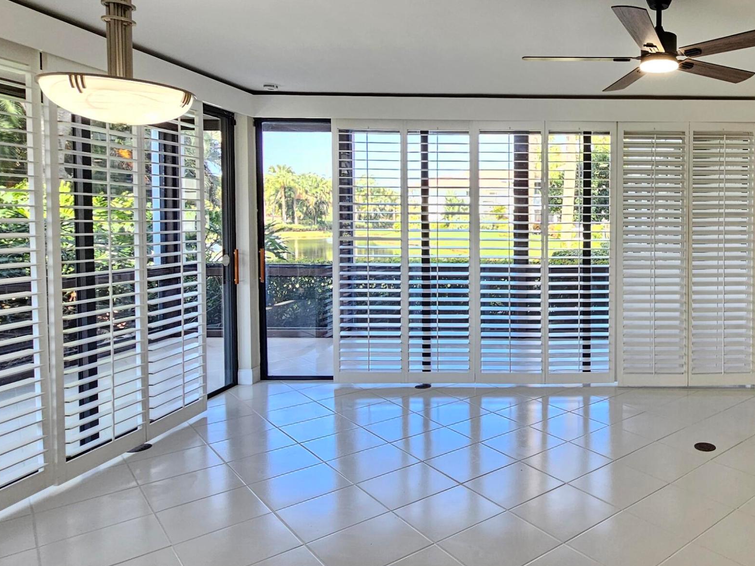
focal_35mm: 24
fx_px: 523
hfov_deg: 65.5
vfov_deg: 56.6
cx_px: 599
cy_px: 244
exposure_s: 1/77.4
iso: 100
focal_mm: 2.2
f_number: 2.2
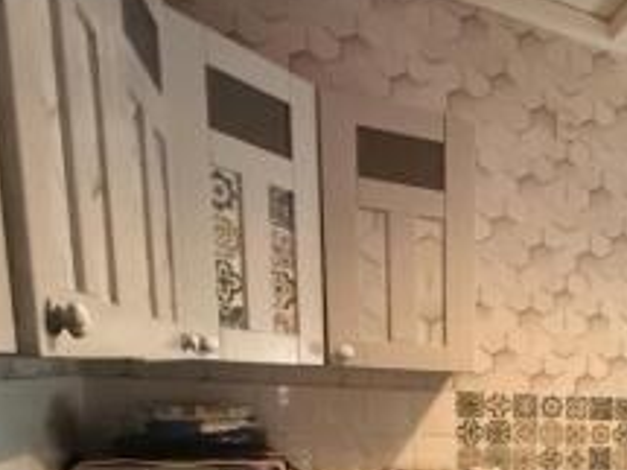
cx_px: 696
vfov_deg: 33.5
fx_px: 688
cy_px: 501
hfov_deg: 39.6
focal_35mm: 38
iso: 800
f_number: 2.2
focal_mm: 2.22
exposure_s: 1/60
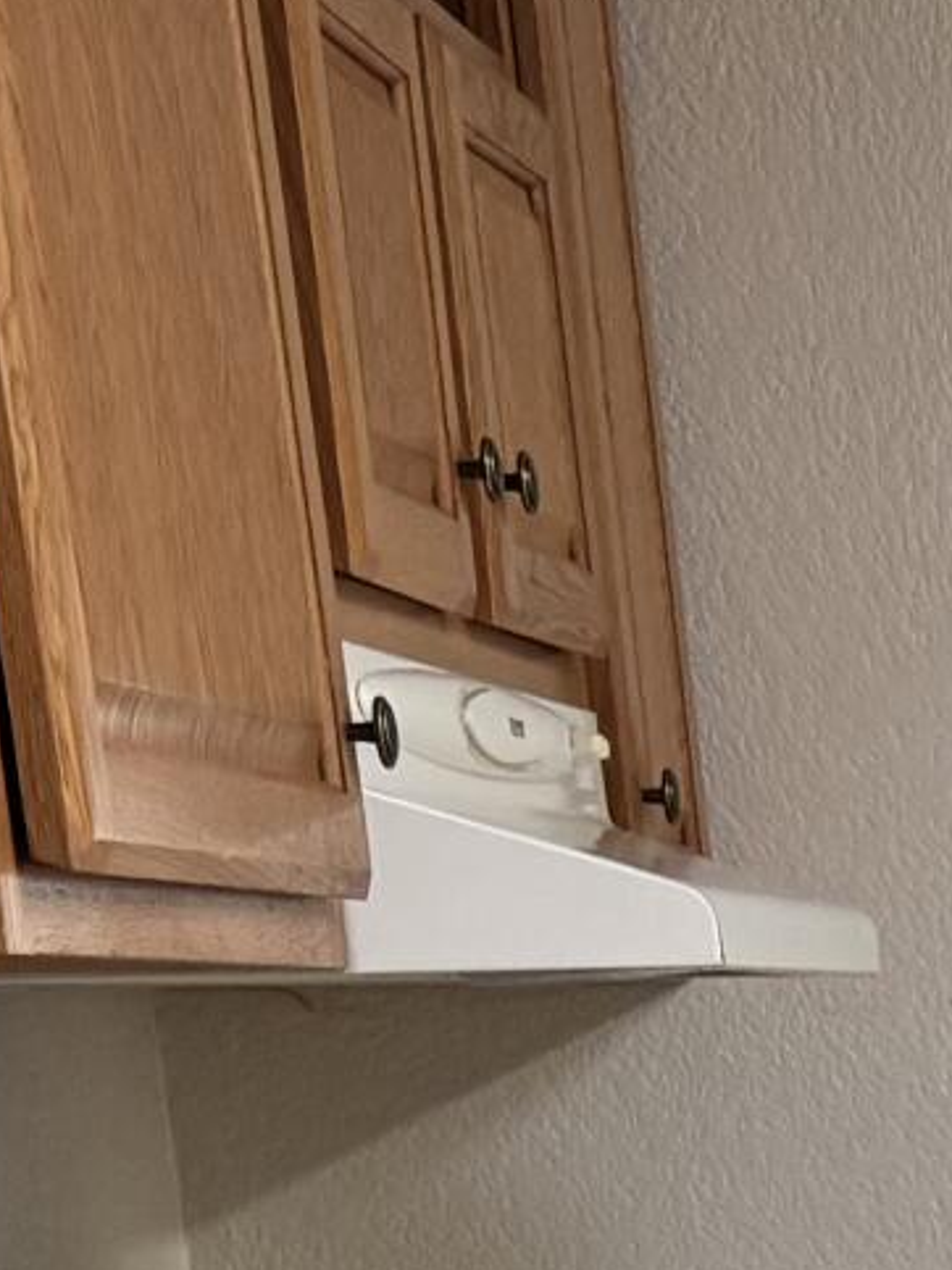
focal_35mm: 149
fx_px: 5466
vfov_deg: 12.3
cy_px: 2140
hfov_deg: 7.8
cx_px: 3406
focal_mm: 6.76
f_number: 1.78
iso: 200
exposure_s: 1/120
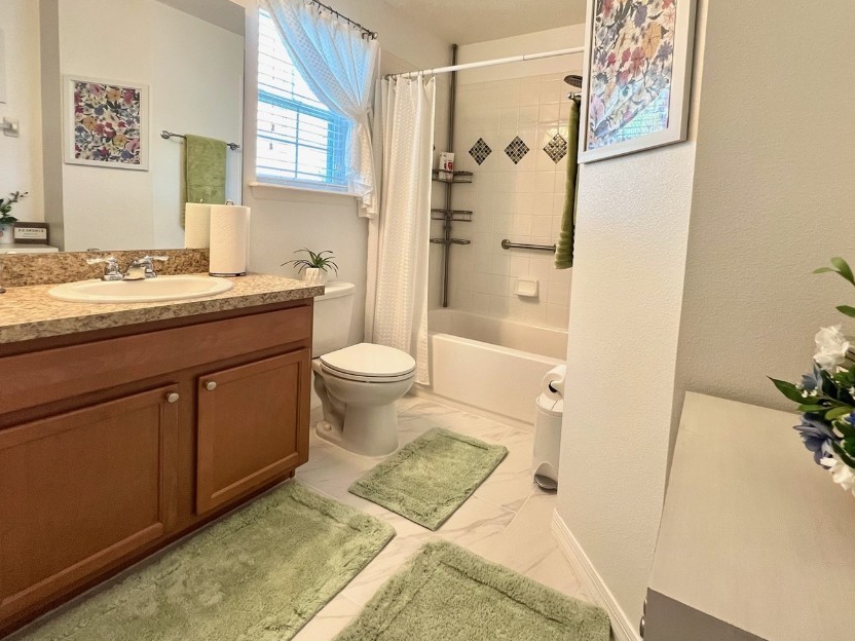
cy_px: 249
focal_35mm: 16
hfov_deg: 93.9
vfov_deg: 77.0
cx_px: 487
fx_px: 395
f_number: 1.8
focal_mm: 1.57
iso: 250
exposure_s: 1/120
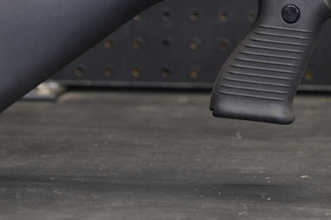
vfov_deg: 4.4
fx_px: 2847
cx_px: 98
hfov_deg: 6.6
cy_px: 34
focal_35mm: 310
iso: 200
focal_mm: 105
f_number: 5.6
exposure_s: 1/25
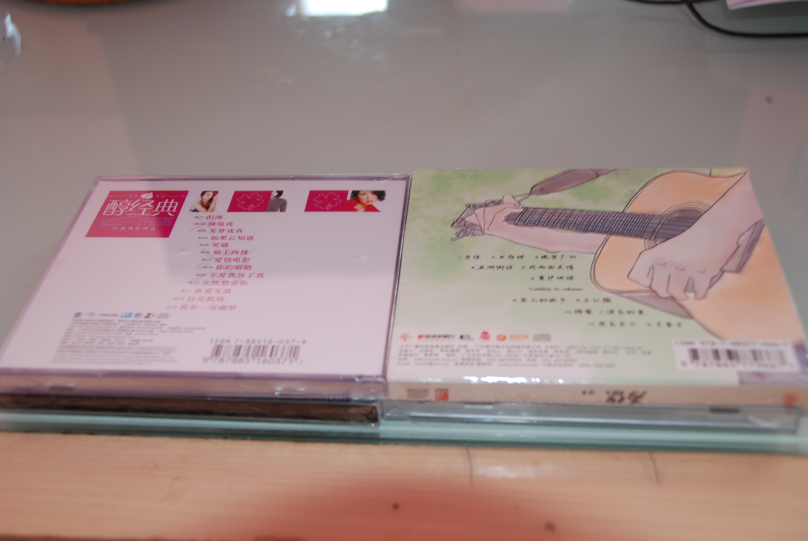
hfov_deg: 44.9
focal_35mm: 44
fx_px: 978
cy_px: 270
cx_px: 404
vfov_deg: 30.9
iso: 100
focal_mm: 29
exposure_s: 1/8
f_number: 4.2
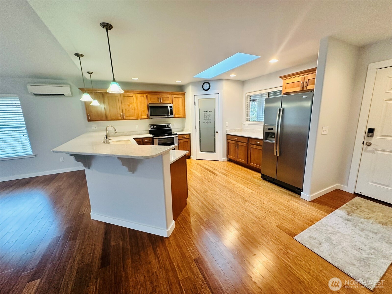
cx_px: 196
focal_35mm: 14
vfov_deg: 85.7
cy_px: 147
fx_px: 159
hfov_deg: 102.1
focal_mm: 2.22
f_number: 2.2
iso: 320
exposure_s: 1/60
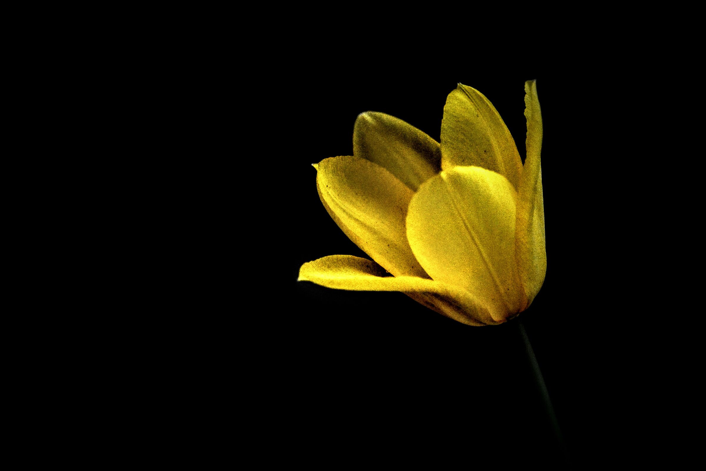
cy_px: 236
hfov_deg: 9.1
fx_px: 4412
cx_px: 353
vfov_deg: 6.1
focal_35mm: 225
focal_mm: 150
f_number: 4.8
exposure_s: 1/80
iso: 3200
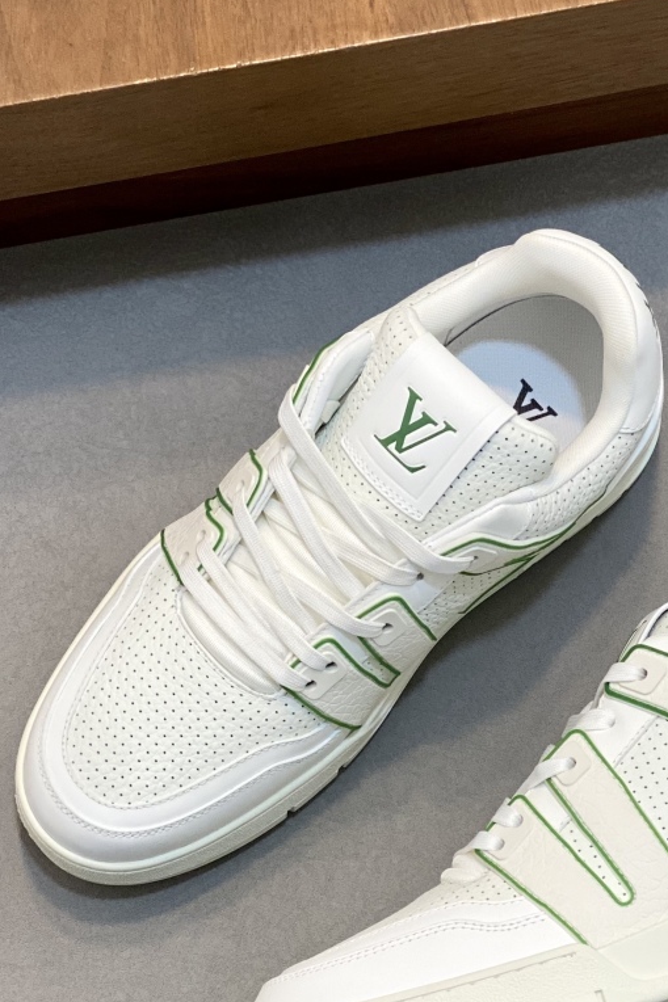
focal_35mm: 102
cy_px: 658
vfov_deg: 20.0
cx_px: 446
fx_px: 2840
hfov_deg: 13.4
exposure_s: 1/100
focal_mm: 6
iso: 64
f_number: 2
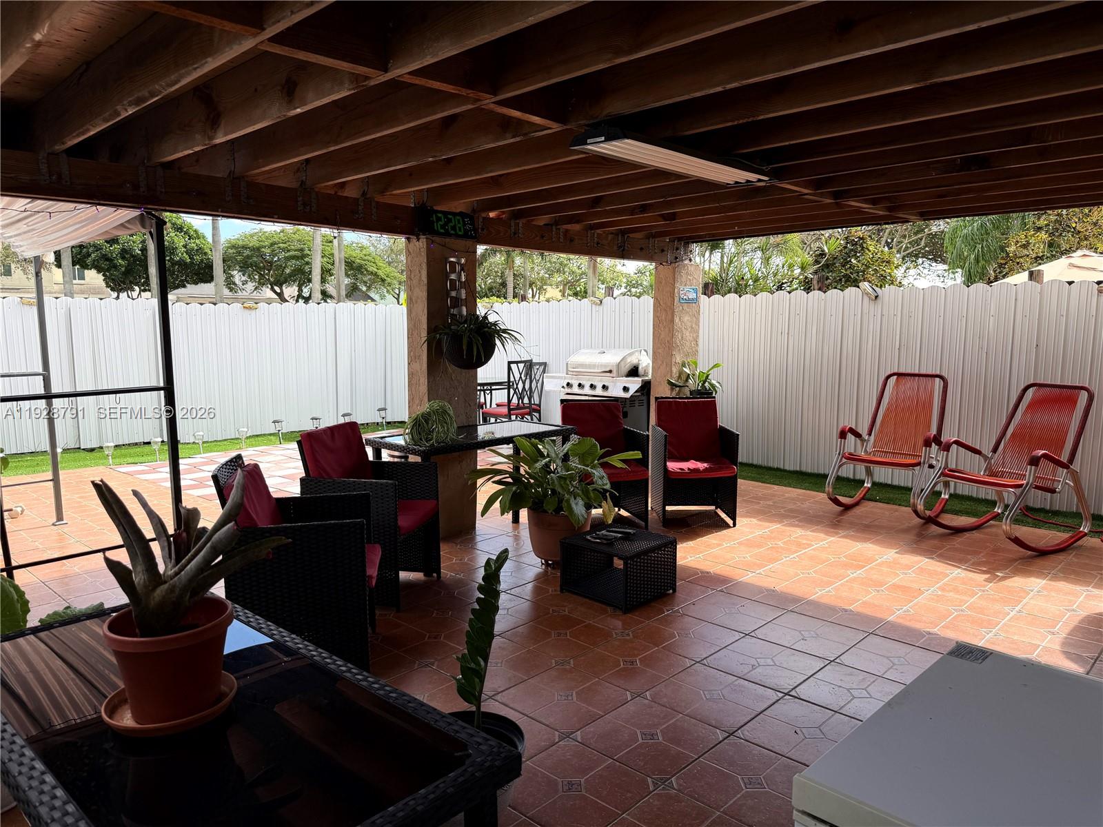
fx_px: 765
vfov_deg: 56.8
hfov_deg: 71.6
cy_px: 414
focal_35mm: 24
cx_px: 552
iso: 80
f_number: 1.78
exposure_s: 1/1156
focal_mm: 6.76
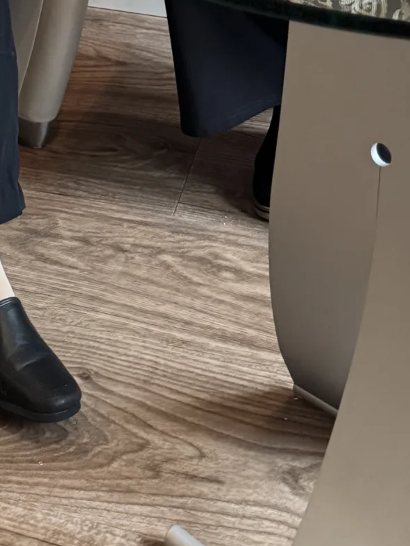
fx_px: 1232
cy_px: -292
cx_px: 34
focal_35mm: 78
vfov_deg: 20.9
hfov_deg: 18.6
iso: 500
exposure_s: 1/50
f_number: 1.78
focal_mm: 6.76
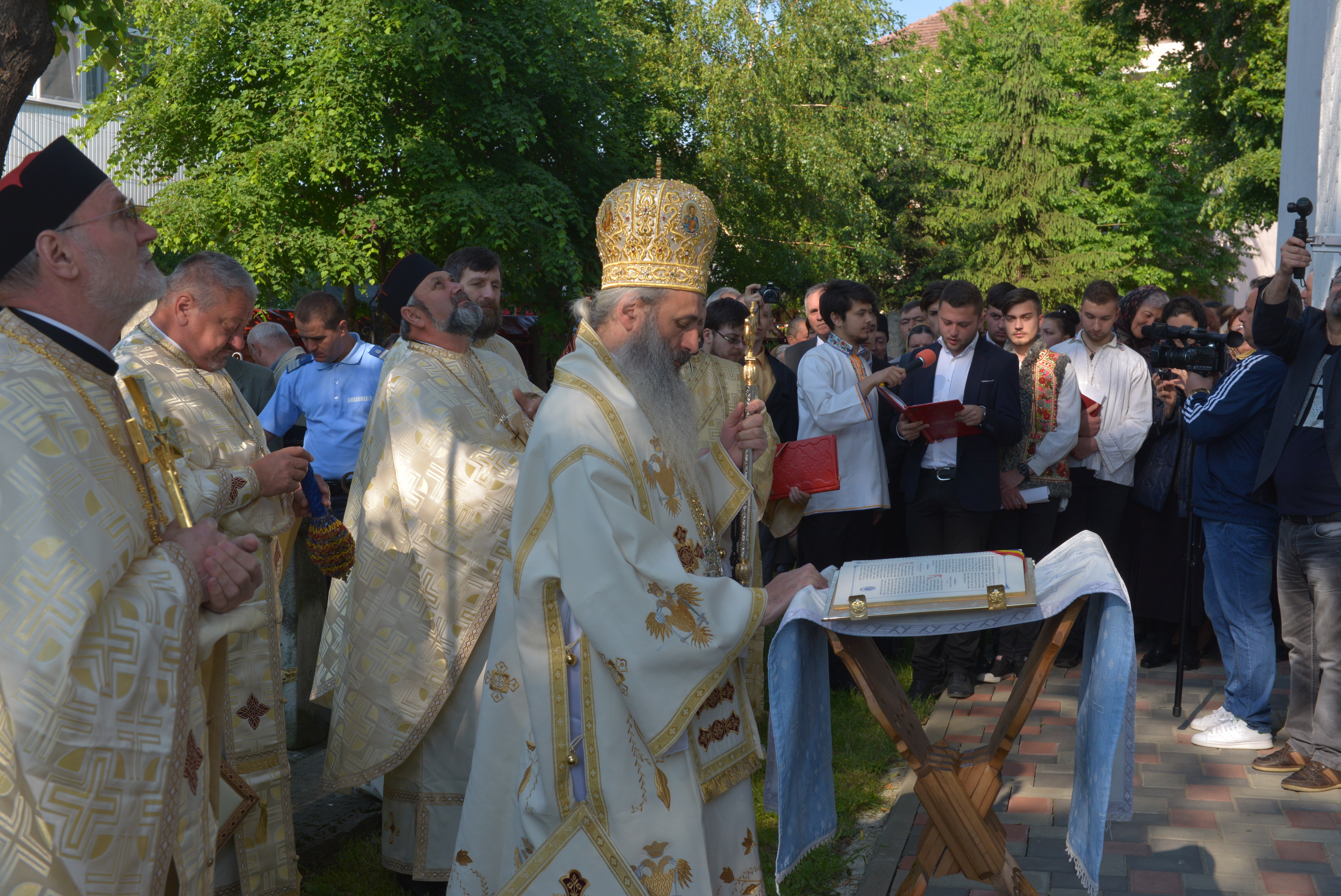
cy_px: 448
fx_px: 1789
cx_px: 670
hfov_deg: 41.1
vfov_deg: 28.1
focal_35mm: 48
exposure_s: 1/320
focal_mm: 48
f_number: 9
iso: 400
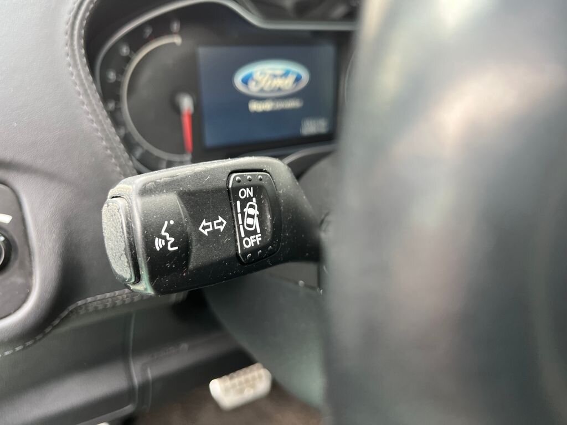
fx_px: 426
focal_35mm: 26
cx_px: 284
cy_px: 212
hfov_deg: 67.3
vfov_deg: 53.1
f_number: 1.6
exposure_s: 1/121
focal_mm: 5.1
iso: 100
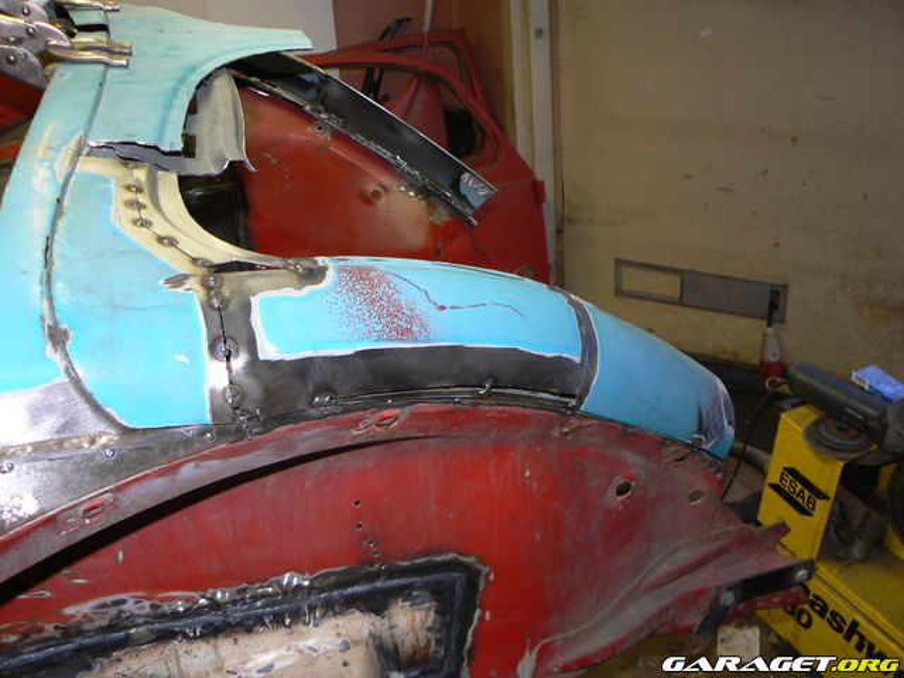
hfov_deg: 51.4
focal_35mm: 36
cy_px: 339
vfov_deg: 39.7
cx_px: 452
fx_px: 940
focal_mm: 6
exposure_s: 1/25
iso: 100
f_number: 2.8
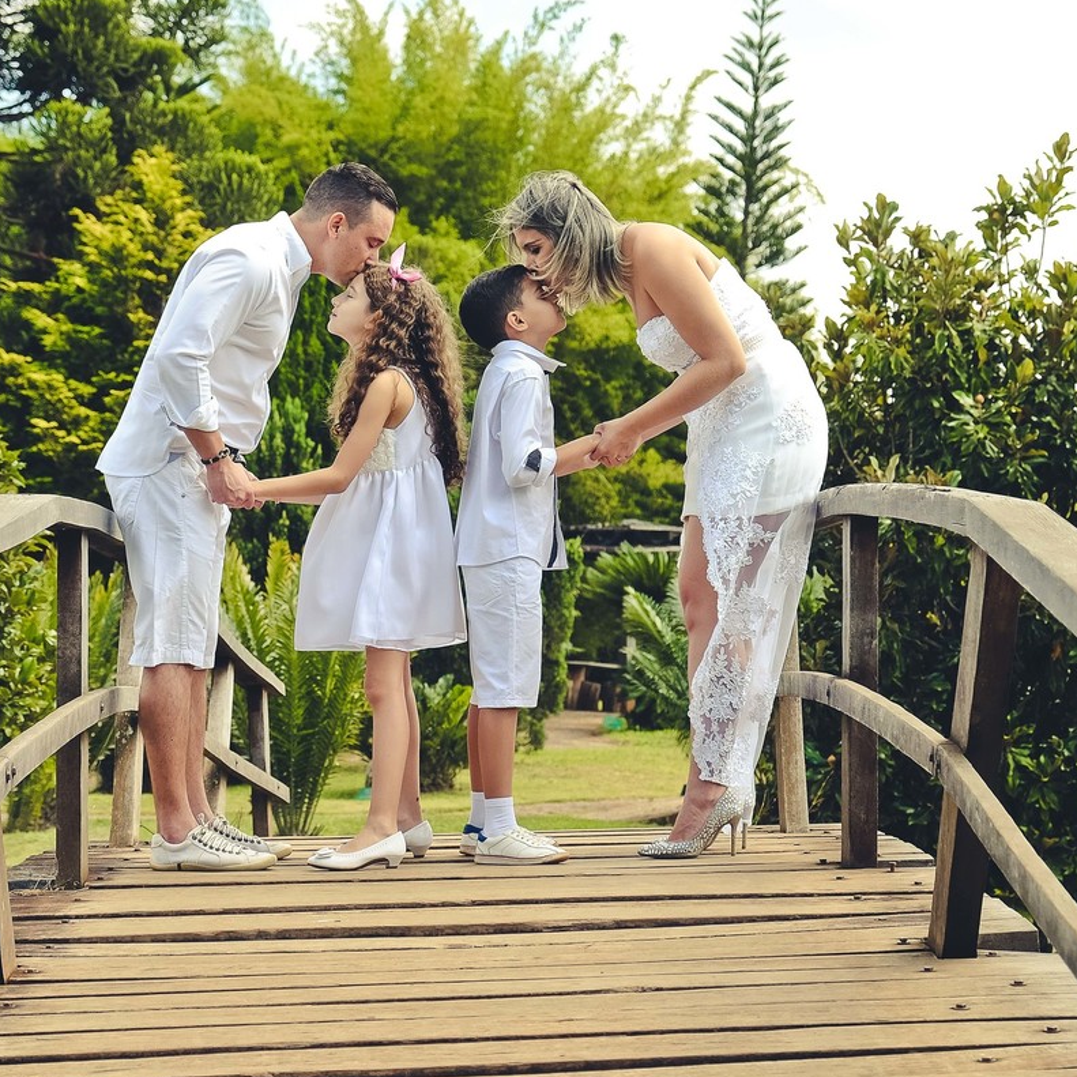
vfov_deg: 16.3
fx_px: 3766
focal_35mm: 107
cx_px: 447
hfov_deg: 16.3
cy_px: 542
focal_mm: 55
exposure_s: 1/500
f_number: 5
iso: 320
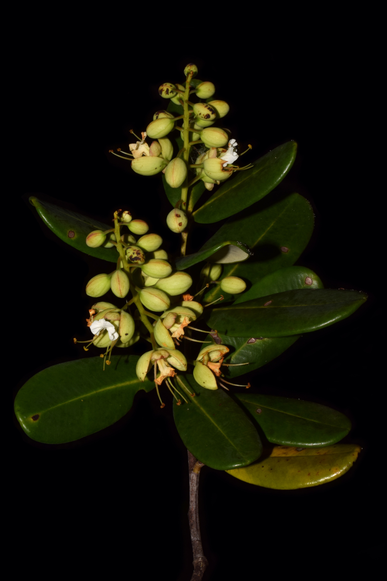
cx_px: 194
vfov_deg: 26.0
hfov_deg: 17.5
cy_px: 290
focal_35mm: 78
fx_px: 1258
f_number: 36
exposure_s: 1/125
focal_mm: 52
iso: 100
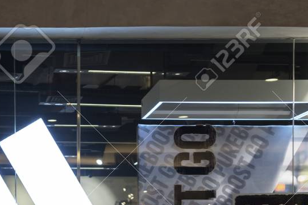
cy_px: 239
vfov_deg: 15.7
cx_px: 125
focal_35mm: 84
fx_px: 718
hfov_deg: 24.2
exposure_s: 1/50
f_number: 2.8
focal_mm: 35
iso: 125
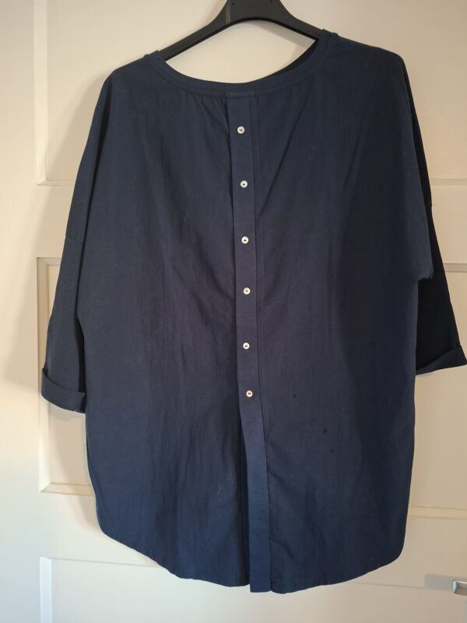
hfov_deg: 58.9
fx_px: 414
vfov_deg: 73.9
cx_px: 234
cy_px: 312
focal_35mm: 23
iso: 500
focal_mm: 5.54
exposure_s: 1/24
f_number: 1.8
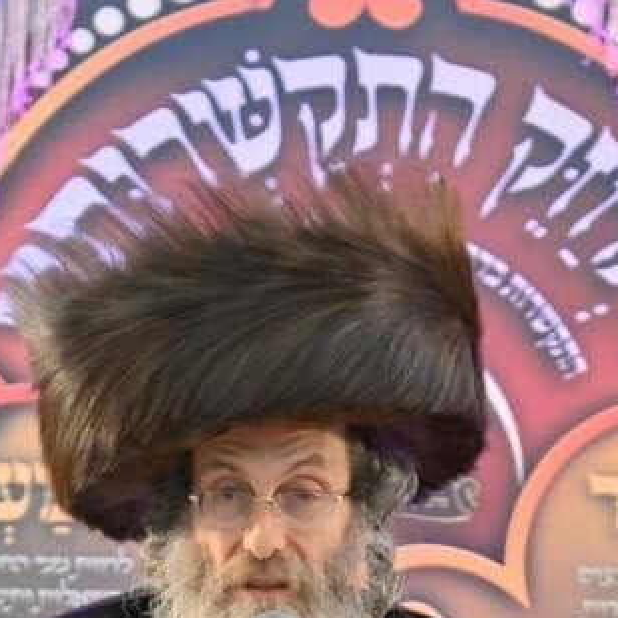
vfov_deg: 3.4
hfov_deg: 3.4
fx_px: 10261
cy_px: 1025
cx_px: 211
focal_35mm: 508
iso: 640
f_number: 4
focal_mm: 120
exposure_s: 1/160
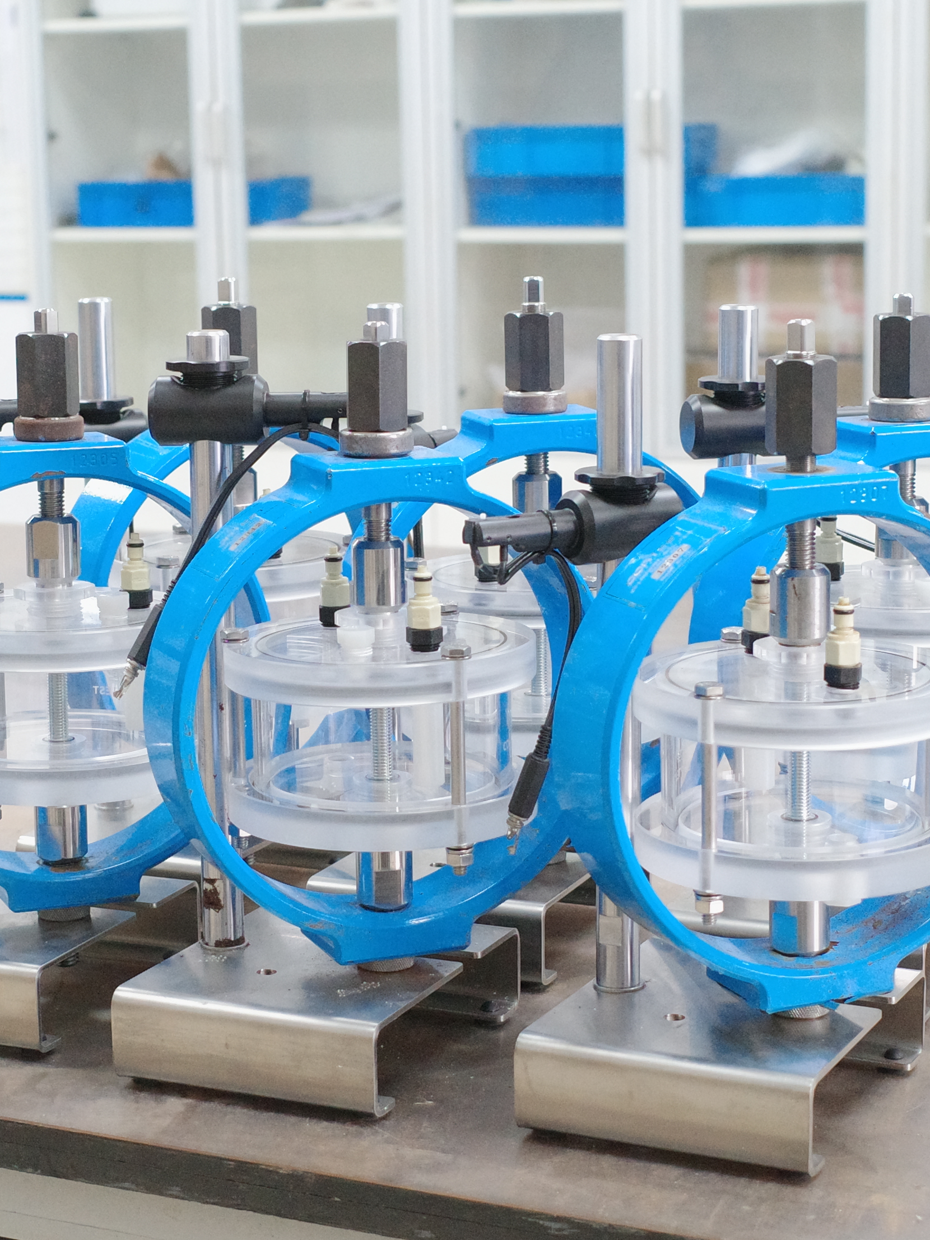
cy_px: 619
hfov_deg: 20.2
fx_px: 2615
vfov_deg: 26.7
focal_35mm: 73
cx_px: 391
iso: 2000
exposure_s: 1/200
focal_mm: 18.3
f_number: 2.8
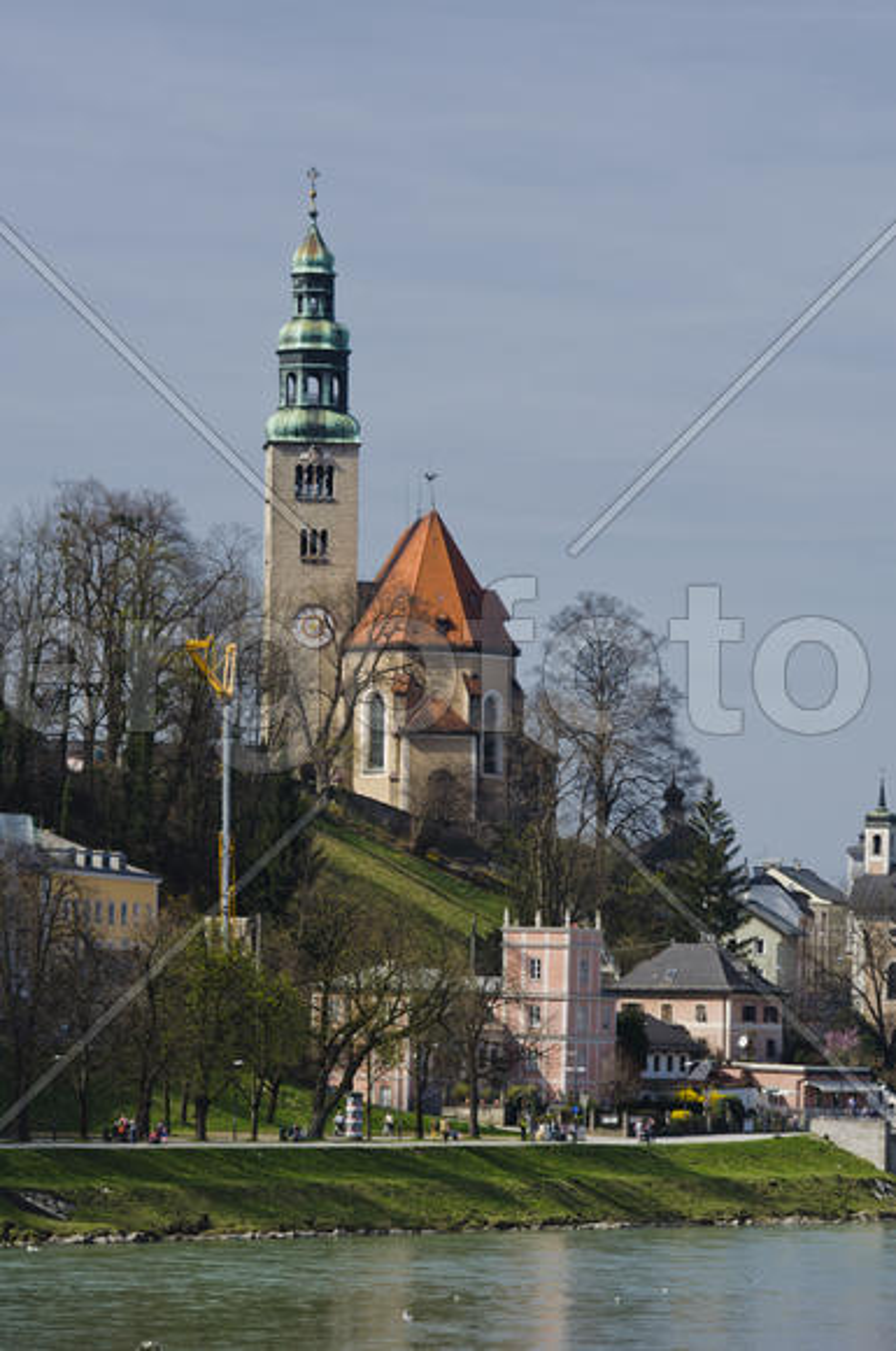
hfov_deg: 7.5
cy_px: 676
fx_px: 6852
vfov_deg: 11.3
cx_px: 448
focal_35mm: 183
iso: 100
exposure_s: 1/250
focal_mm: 122
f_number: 8
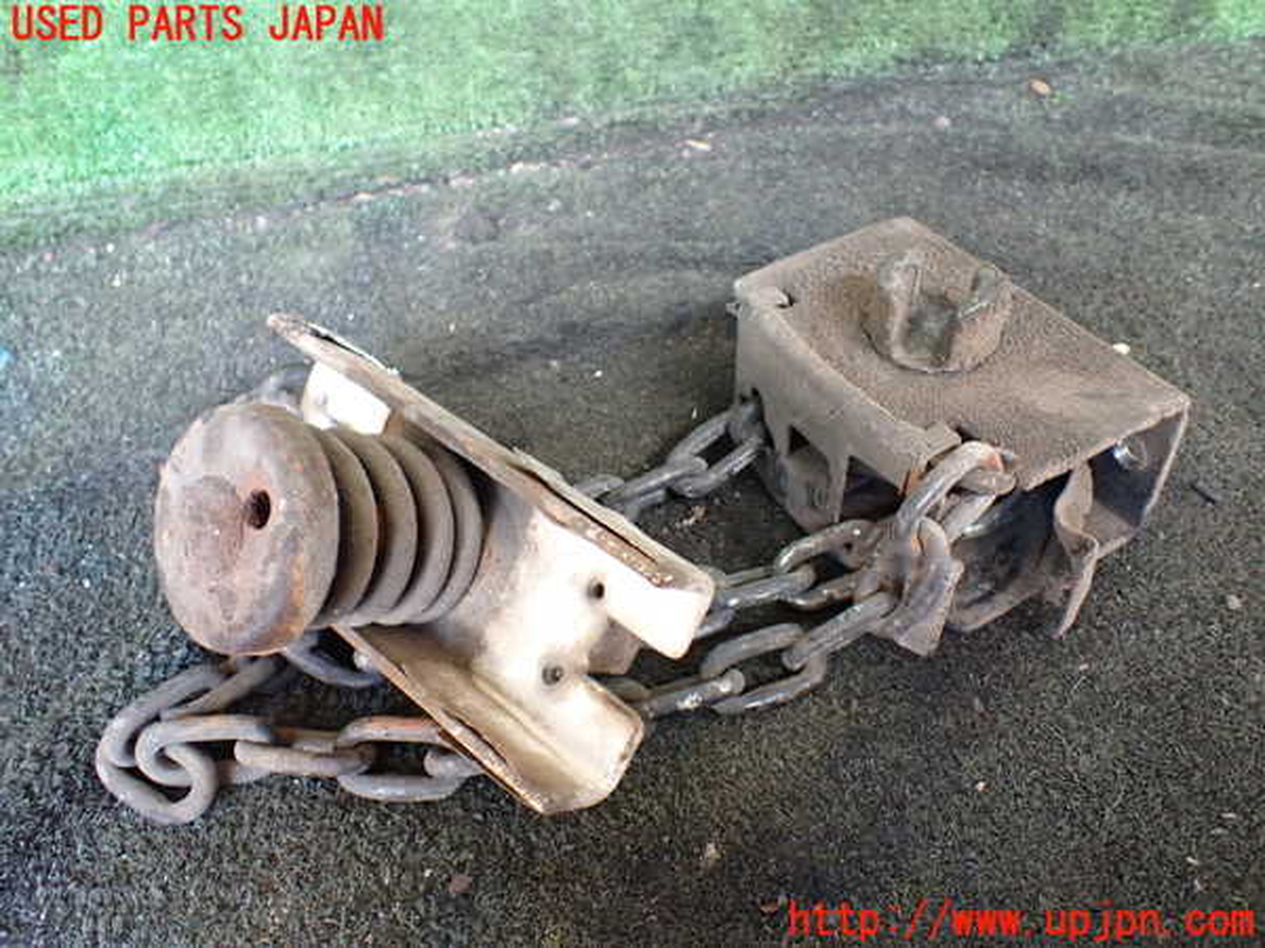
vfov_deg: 46.8
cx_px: 632
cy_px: 474
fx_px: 1096
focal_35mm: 30
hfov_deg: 60.0
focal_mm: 5.4
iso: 800
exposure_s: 1/100
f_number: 2.3
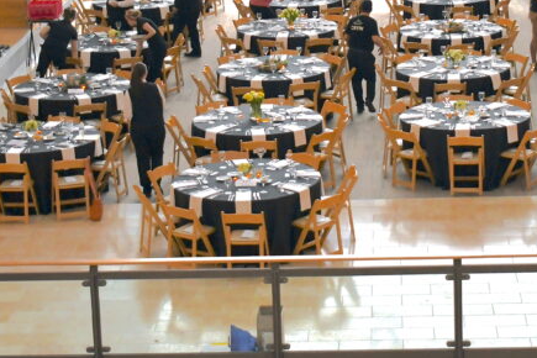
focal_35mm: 113
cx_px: 373
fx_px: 1685
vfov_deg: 12.0
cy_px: 24
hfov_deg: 18.0
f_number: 4.5
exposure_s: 1/250
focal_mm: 32
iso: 800
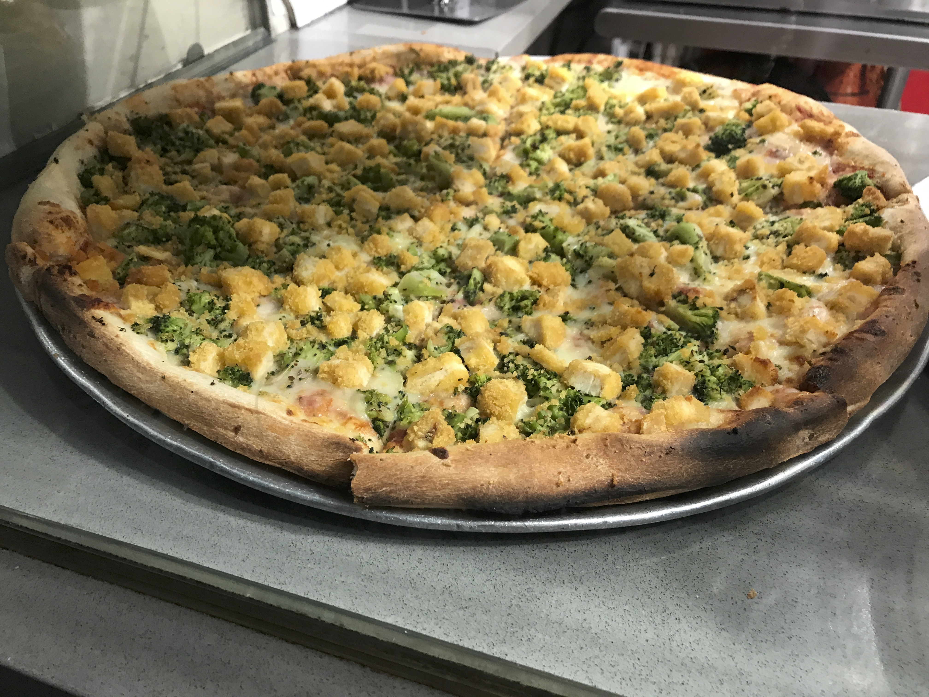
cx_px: 464
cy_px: 348
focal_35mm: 28
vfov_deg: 49.7
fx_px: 751
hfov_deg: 63.4
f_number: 1.8
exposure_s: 1/17
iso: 40
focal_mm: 3.99
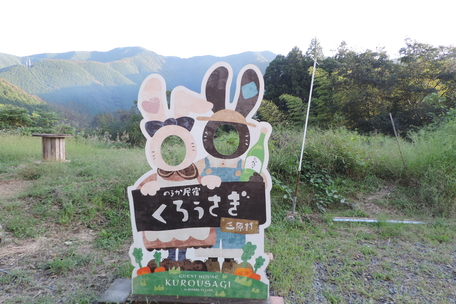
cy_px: 164
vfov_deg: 49.5
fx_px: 329
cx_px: 227
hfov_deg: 69.4
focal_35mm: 26
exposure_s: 1/60
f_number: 3
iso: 80
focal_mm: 4.3
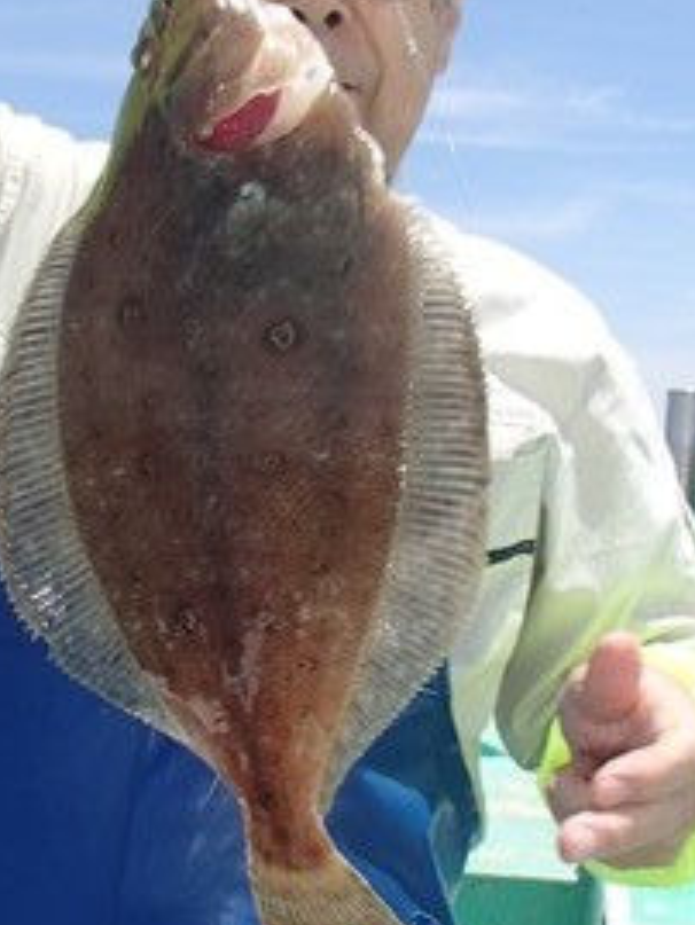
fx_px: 1337
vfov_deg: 38.1
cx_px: 303
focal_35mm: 50
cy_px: 509
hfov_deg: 29.1
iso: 100
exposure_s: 1/100
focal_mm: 5
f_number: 11
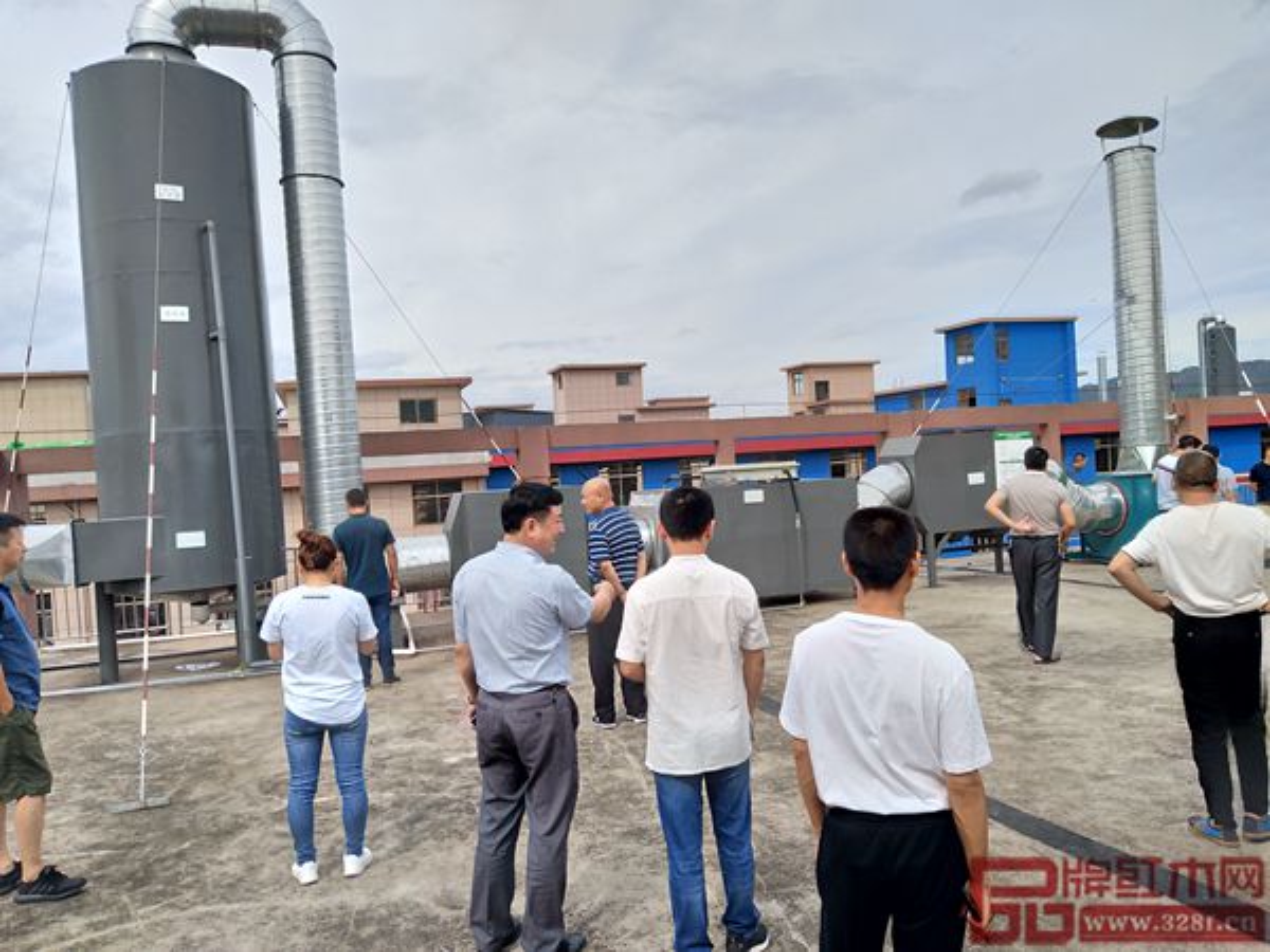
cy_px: 476
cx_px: 635
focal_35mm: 26
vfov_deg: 53.1
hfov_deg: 67.3
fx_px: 954
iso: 50
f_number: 2
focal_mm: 3.88
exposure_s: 1/1666
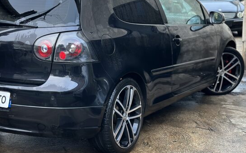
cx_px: 87
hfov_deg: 27.4
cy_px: 66
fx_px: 503
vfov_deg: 17.4
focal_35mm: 75
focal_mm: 6.86
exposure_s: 1/50
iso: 250
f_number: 1.78
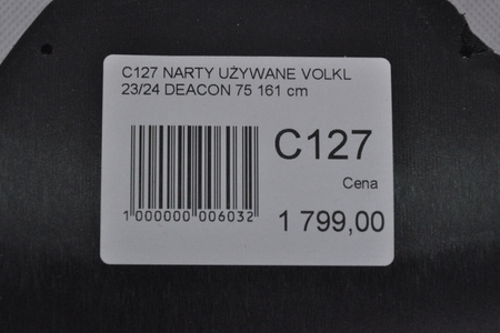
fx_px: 2187
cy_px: 166
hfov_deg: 13.0
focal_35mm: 158
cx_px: 250
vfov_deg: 8.7
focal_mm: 105
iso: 3200
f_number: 8
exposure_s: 1/125
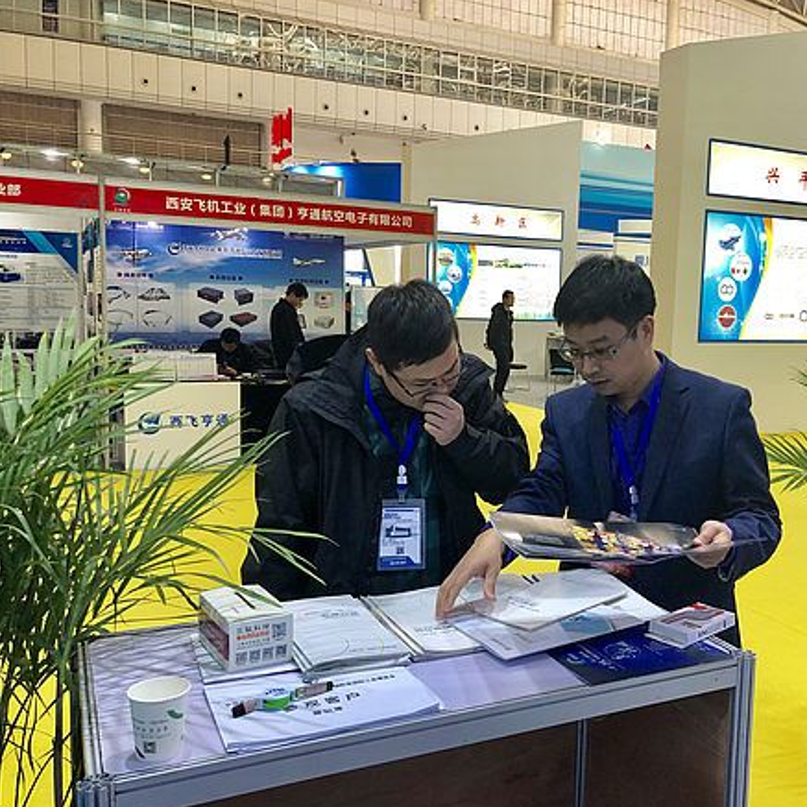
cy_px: 404
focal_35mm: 34
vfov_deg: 48.5
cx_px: 524
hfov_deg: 47.8
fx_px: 897
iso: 32
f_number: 1.8
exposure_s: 1/33
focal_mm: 4
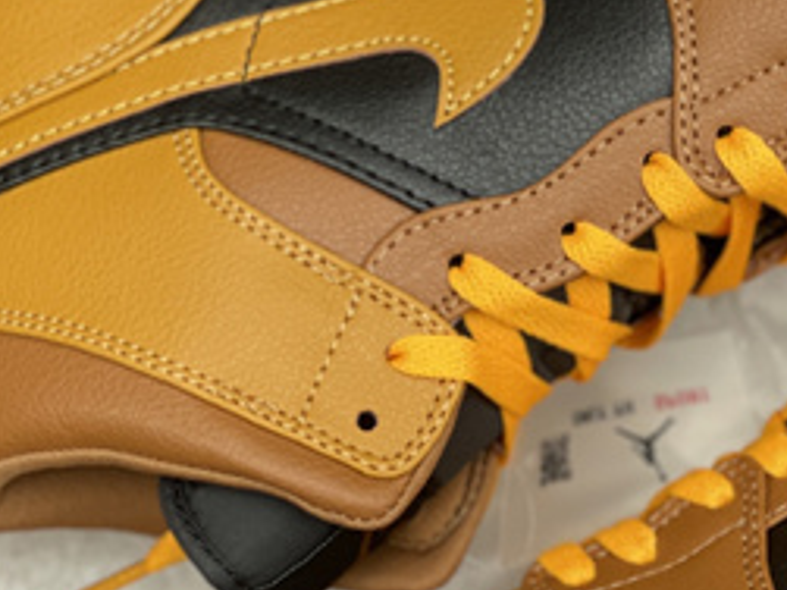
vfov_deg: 7.9
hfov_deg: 10.4
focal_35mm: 189
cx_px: 718
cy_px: 276
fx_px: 4295
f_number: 2.2
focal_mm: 7.5
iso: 64
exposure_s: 1/121
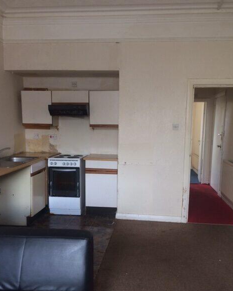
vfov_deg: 57.1
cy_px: 158
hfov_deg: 47.2
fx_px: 267
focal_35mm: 31
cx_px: 117
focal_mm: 4.15
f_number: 2.2
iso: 64
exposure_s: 1/33
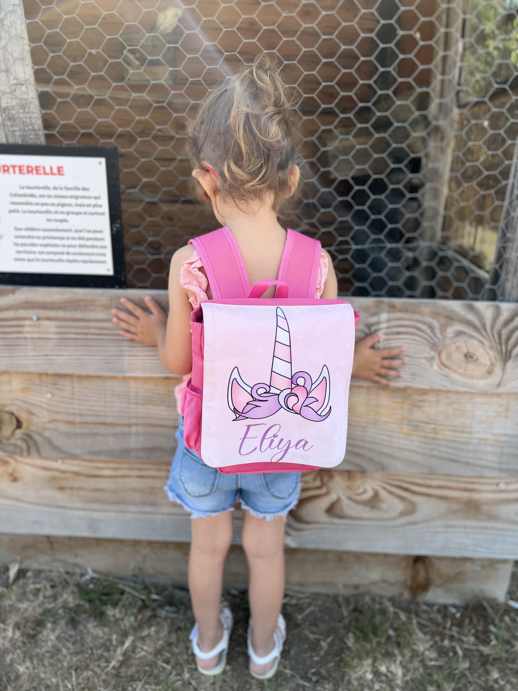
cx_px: 259
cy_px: 346
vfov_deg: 67.3
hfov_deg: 53.1
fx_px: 519
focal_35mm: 26
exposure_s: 1/687
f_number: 1.5
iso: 50
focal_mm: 5.7
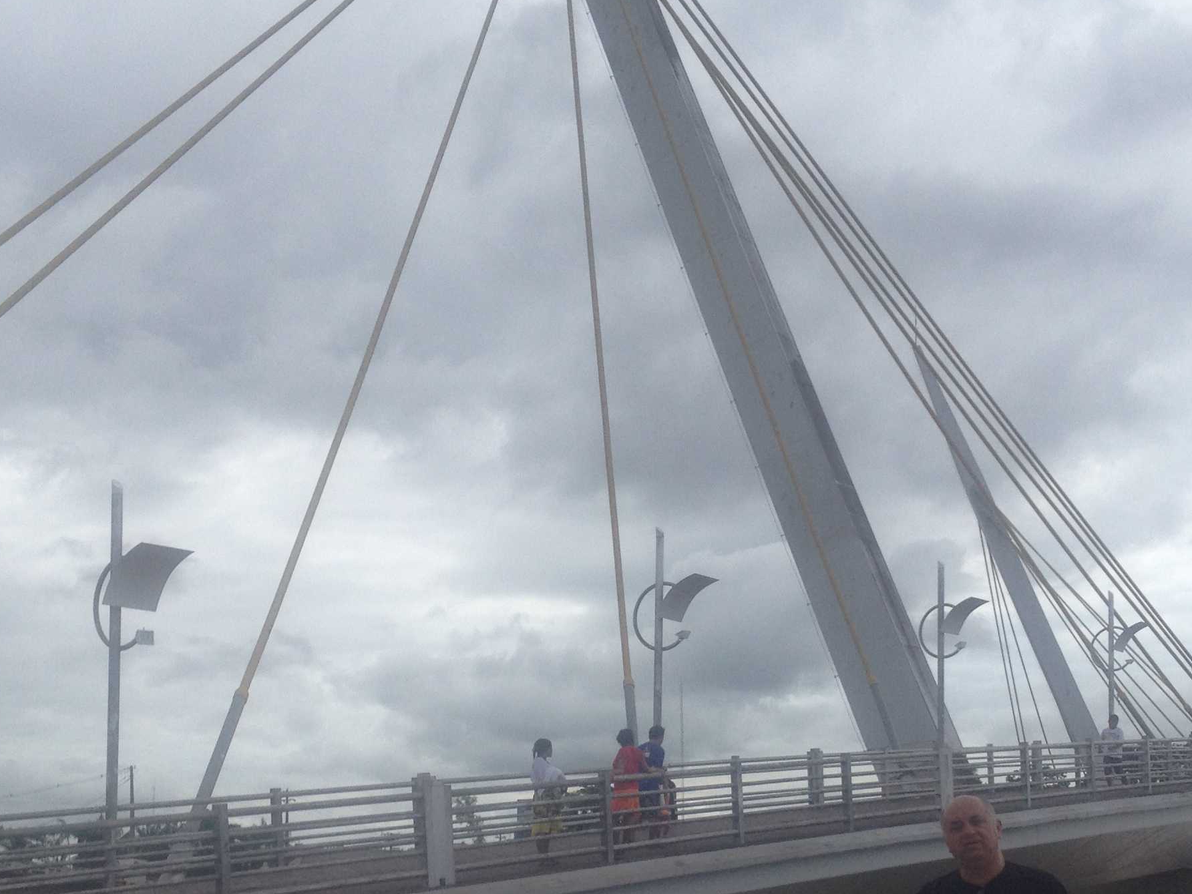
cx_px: 631
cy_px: 734
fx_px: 2204
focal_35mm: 64
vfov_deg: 22.6
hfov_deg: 30.3
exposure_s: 1/2045
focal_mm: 4.28
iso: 50
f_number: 2.4
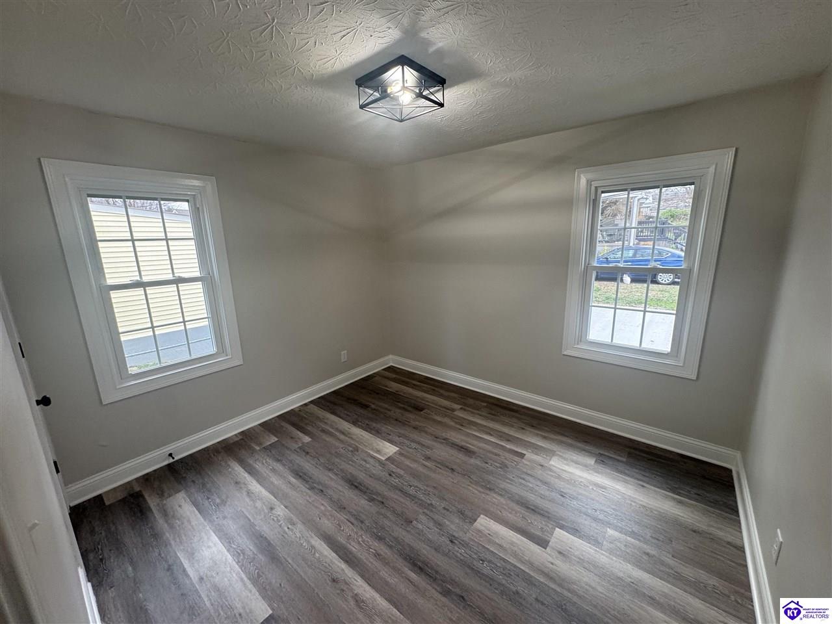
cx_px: 416
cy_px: 312
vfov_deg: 85.7
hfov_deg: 102.1
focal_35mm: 14
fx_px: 336
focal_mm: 2.22
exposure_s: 1/60
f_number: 2.2
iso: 160
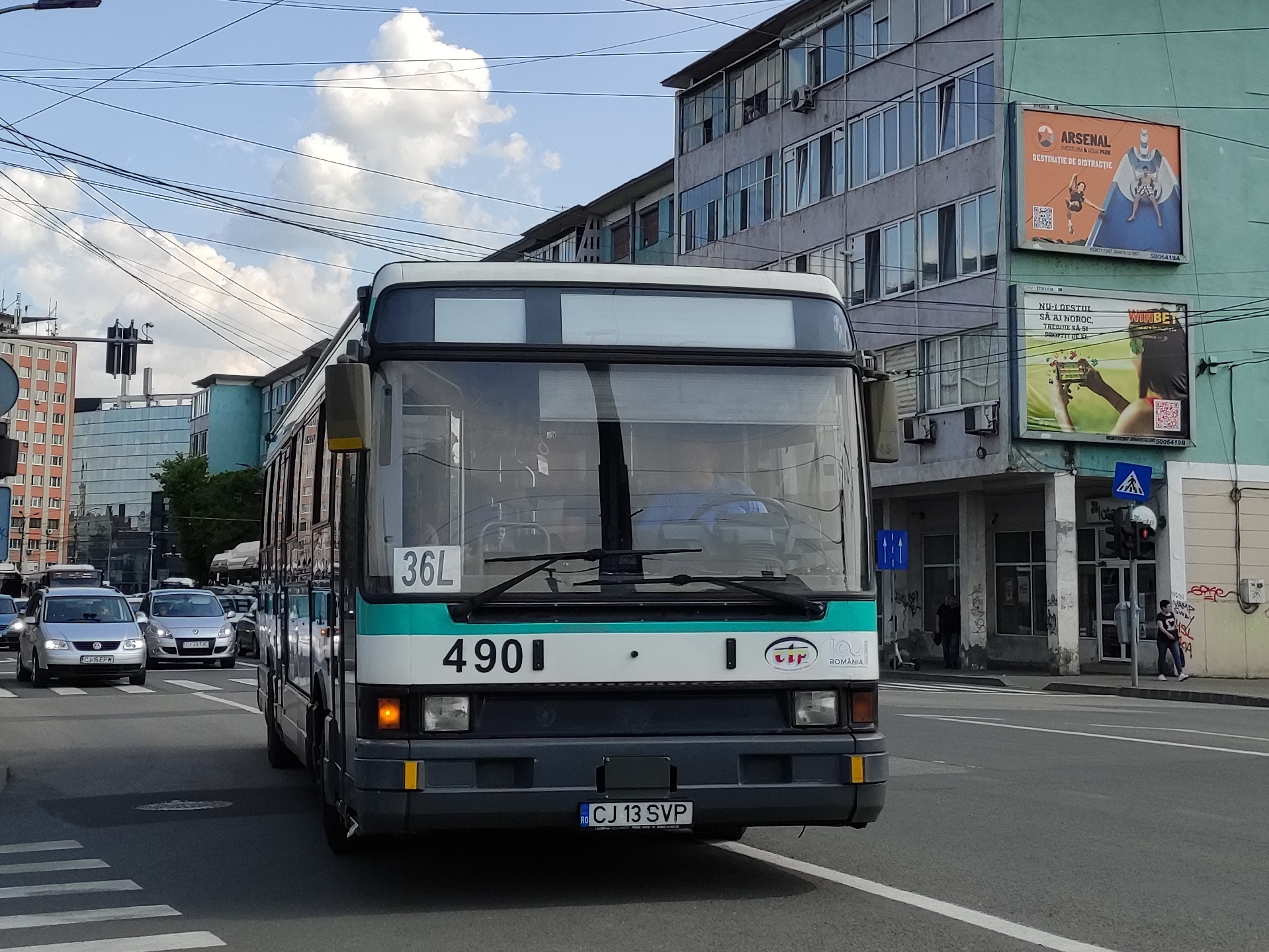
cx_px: 634
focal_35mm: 25
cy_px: 476
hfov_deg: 69.4
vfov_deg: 54.9
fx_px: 917
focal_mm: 5.43
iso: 50
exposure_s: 1/1243
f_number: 1.89
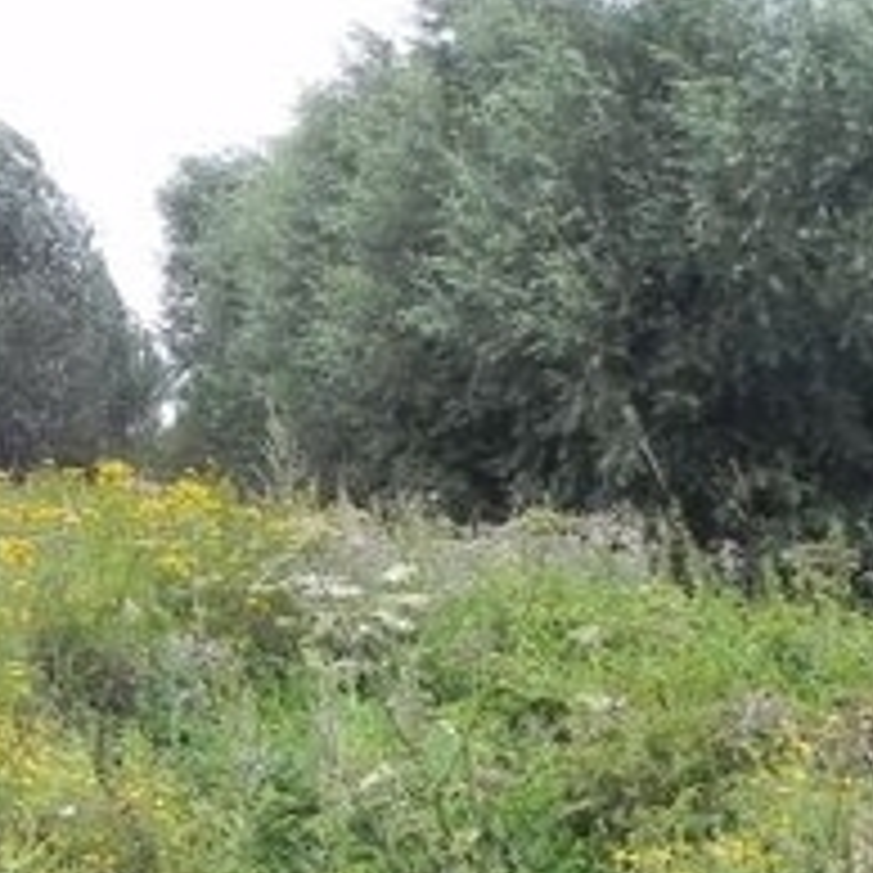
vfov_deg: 24.3
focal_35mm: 71
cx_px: -202
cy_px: 531
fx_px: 2026
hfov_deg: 22.3
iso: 160
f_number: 5
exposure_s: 1/136
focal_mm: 4.6
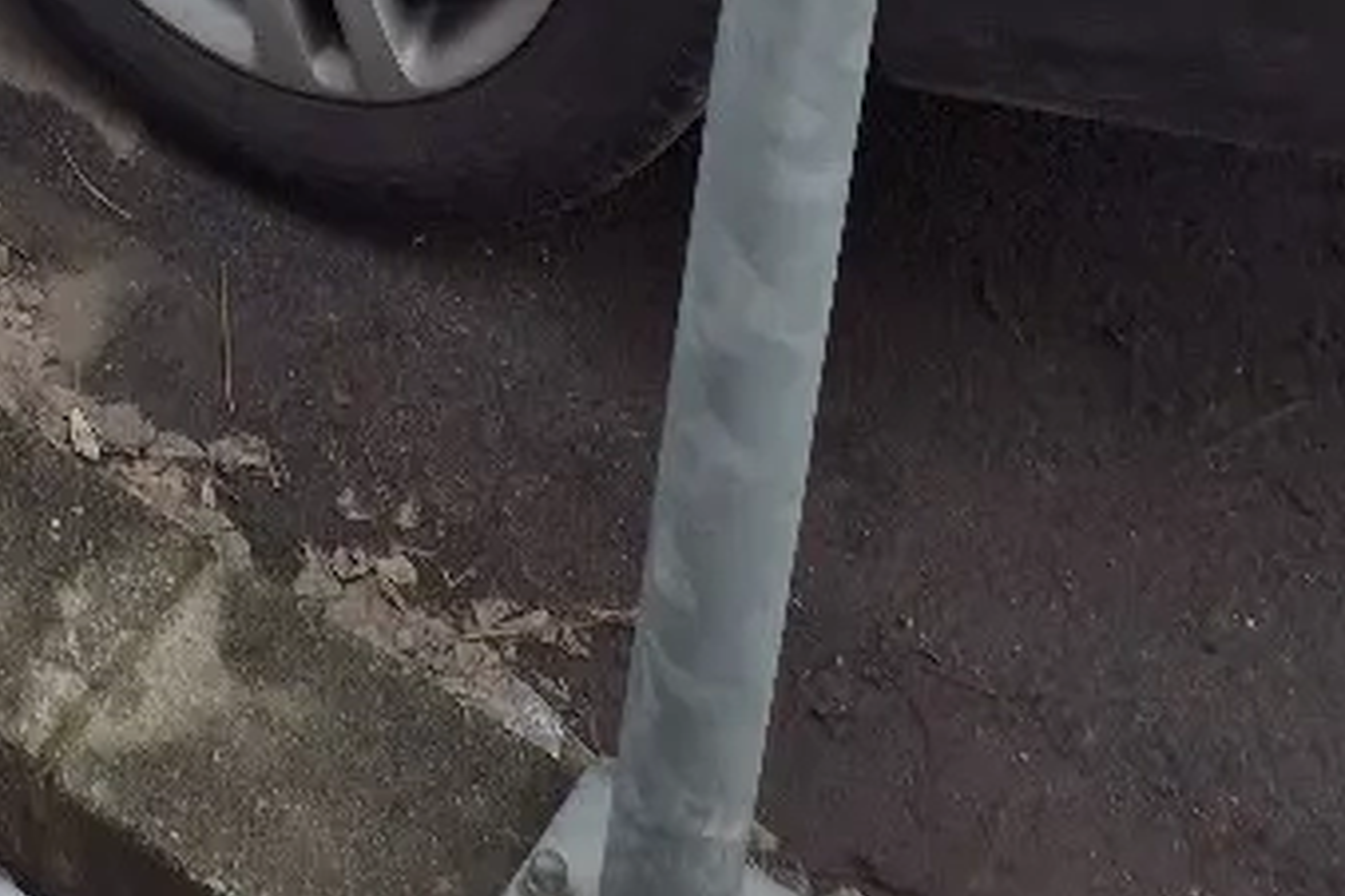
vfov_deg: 11.1
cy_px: -1516
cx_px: -83
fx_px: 3512
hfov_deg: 20.8
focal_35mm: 94
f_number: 1.8
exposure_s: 1/1000
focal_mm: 5.4
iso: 25
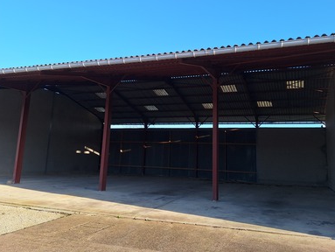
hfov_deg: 59.9
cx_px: 168
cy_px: 110
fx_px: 291
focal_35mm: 30
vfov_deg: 46.8
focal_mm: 5.54
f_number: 1.8
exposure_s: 1/969
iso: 40
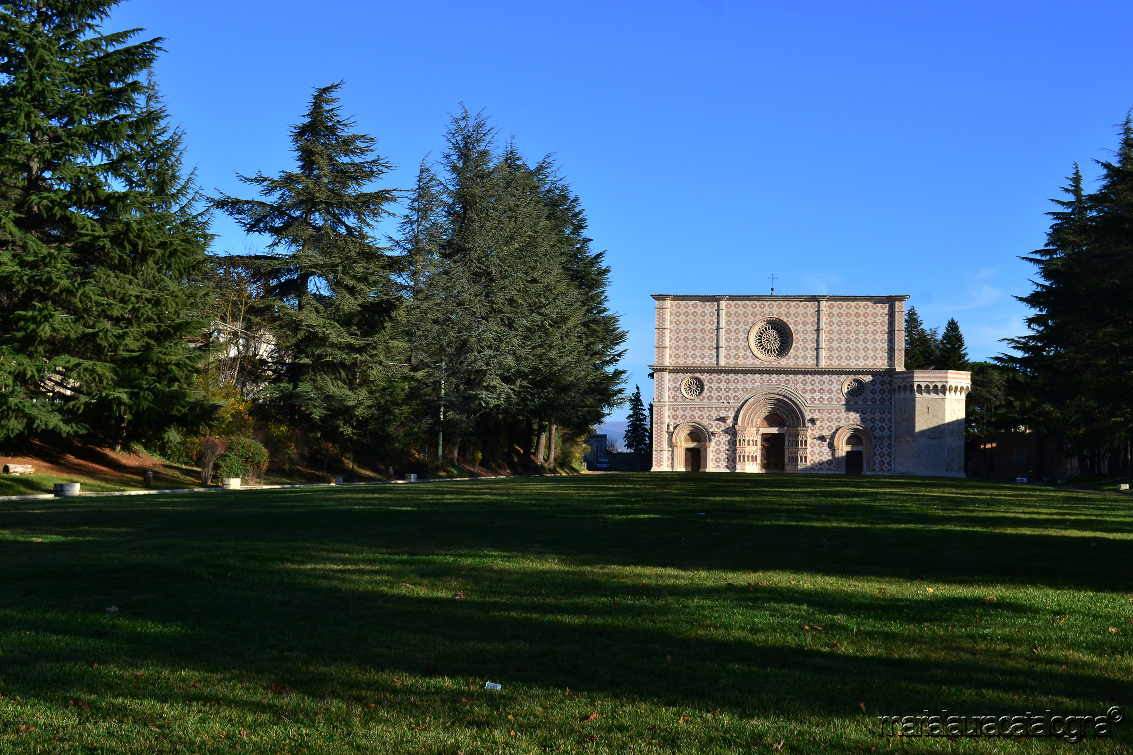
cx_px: 566
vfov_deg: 28.1
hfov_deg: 41.1
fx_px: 1511
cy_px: 378
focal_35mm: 48
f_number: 11
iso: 400
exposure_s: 1/400
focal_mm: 32
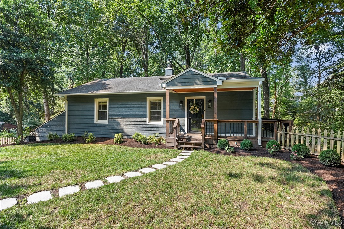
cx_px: 172
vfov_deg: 64.6
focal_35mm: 19
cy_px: 114
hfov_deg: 86.9
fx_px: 182
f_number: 8
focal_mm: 19
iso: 800
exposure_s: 1/50
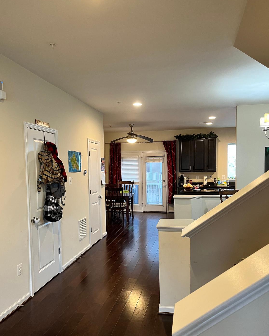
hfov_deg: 51.5
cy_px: 183
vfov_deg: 62.1
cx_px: 131
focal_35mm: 28
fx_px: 279
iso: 320
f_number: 1.6
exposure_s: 1/60
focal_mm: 5.1
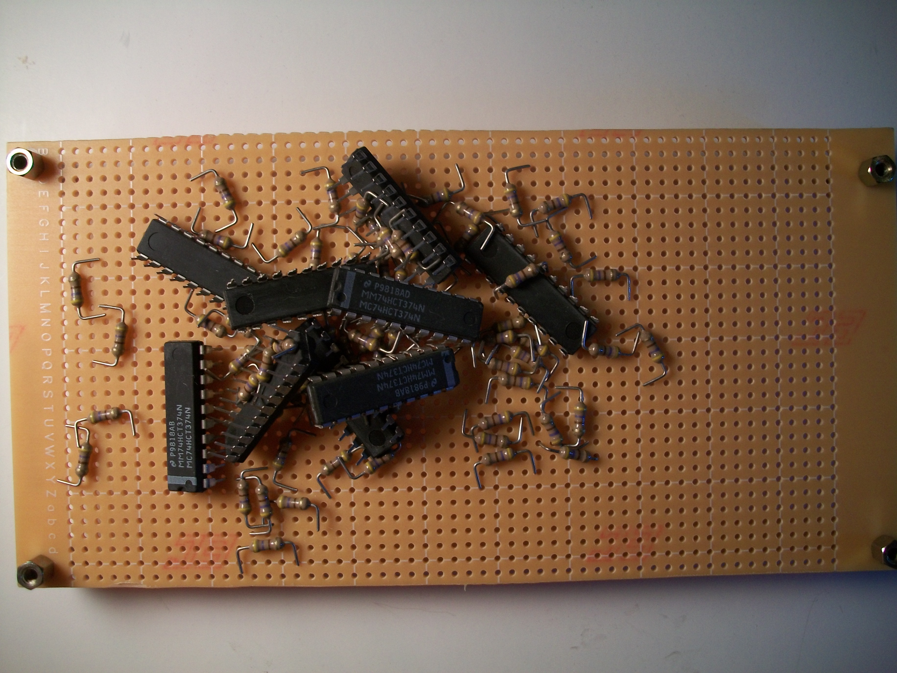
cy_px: 336
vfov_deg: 44.2
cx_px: 448
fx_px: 829
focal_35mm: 32
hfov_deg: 56.8
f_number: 2.9
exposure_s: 1/80
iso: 80
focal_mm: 5.7
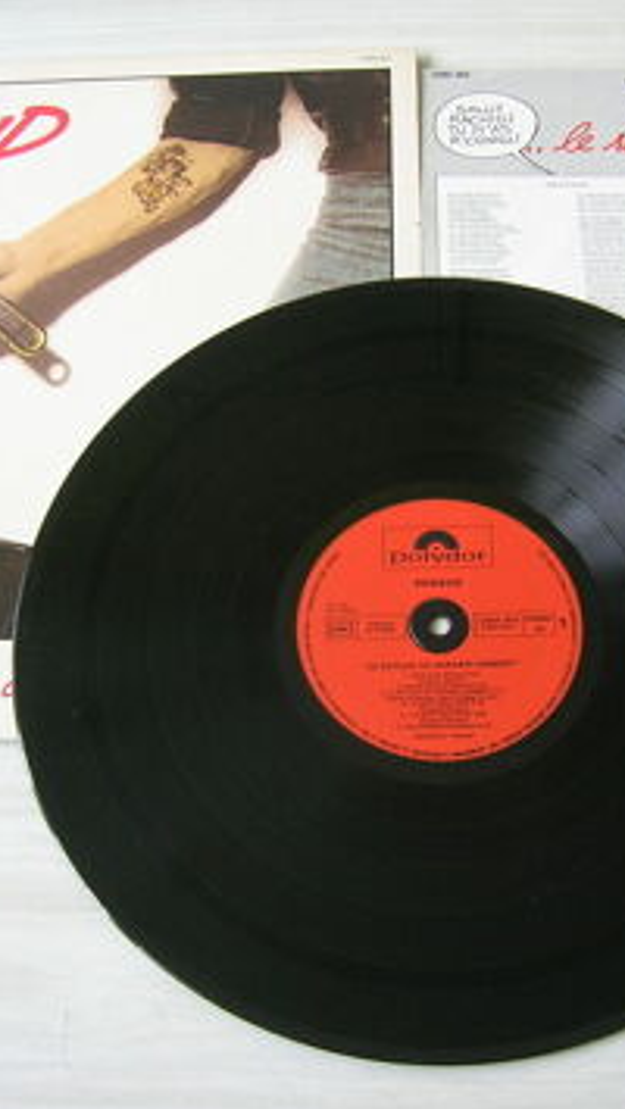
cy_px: 558
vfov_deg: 41.3
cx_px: 372
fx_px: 1471
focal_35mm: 50
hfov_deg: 23.9
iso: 50
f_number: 2.9
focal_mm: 5.7
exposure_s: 1/15.6
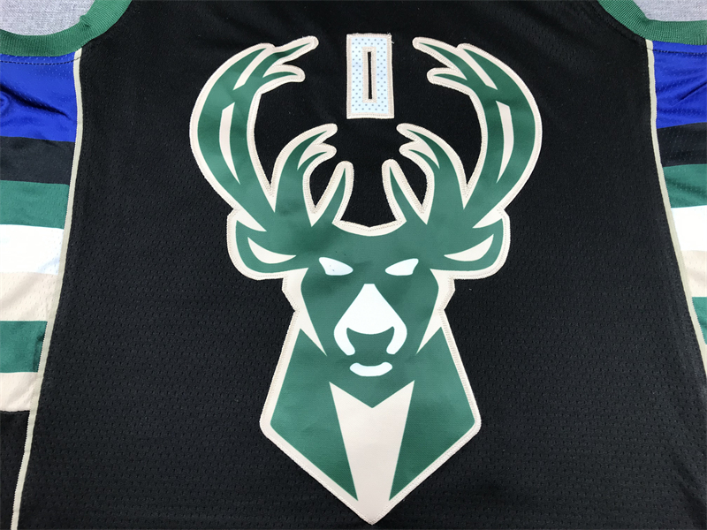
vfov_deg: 49.7
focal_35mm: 28
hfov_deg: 63.4
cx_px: 354
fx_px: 572
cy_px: 265
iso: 25
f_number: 1.8
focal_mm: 3.99
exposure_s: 1/50
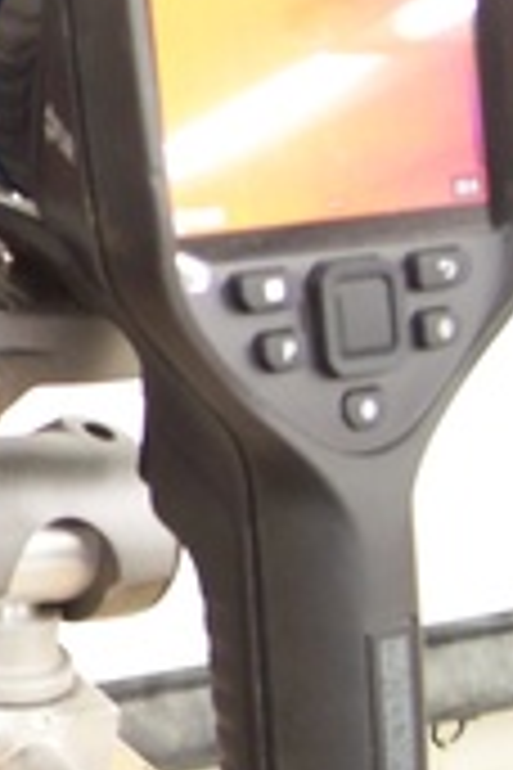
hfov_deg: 11.6
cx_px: -464
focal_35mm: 108
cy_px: 306
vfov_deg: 18.9
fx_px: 2308
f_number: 2.8
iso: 200
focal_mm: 7.8
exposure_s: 1/13
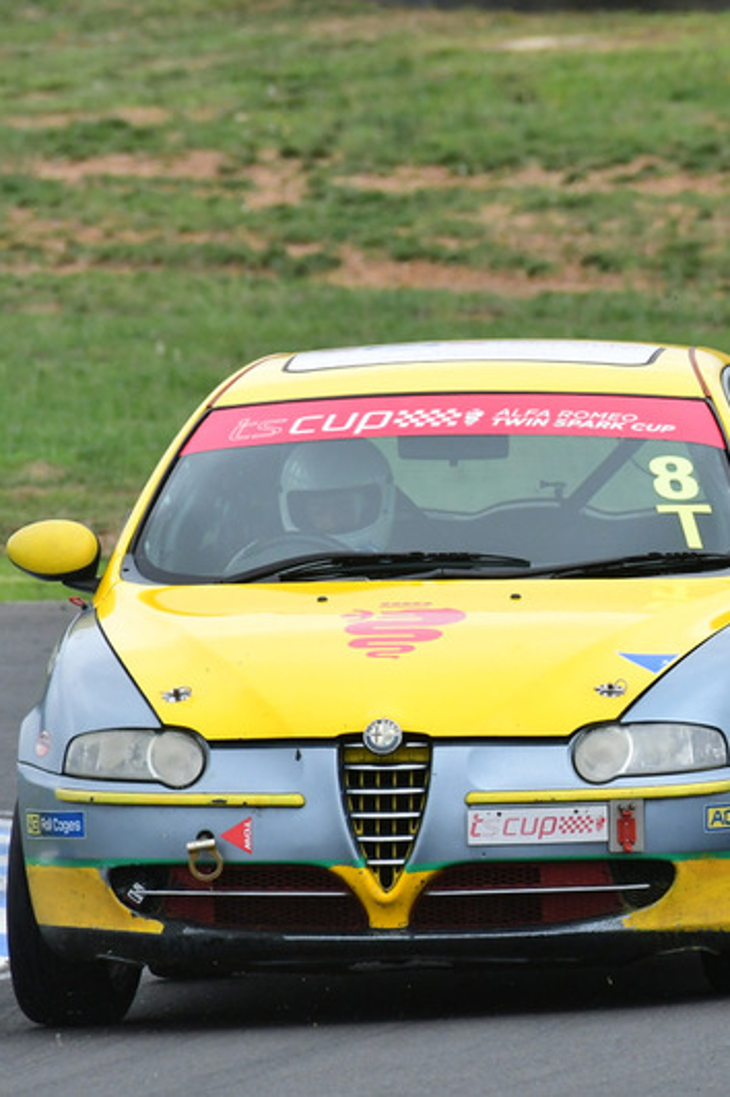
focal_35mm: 1129
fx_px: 34383
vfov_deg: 1.8
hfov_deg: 1.2
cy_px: 548
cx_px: 734
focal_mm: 500
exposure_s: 1/640
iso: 1250
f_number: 11
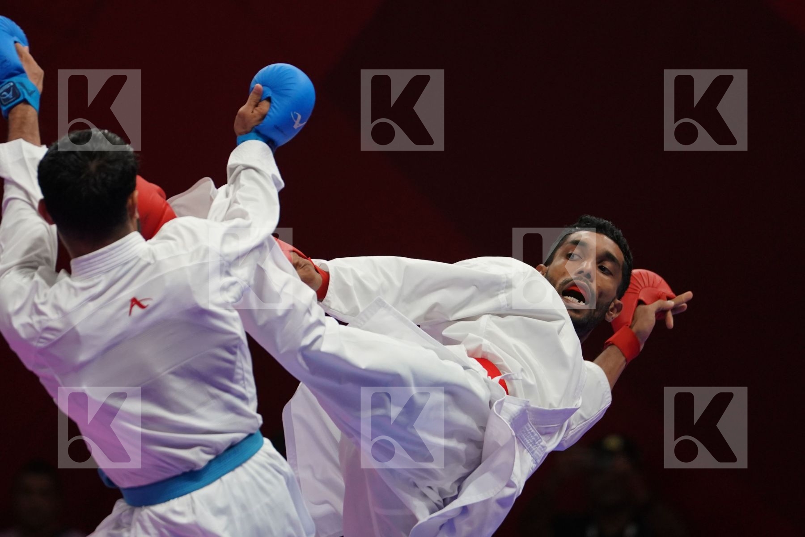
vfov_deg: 3.3
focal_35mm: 420
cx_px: 402
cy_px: 268
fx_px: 9391
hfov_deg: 4.9
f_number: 4
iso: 2000
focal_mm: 280
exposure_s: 1/1000
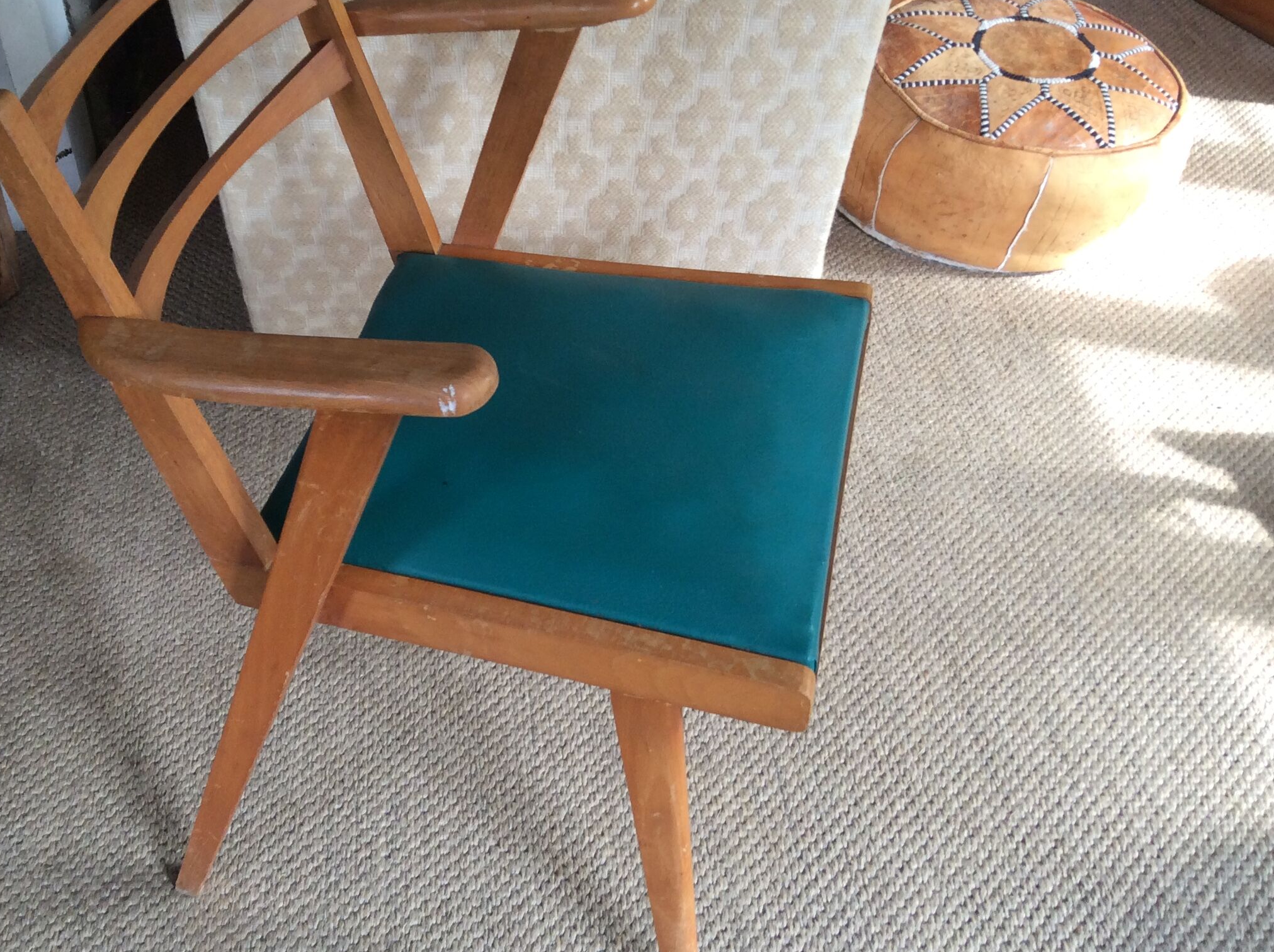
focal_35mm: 41
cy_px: 437
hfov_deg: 45.6
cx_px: 508
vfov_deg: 35.0
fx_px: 1507
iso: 64
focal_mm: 3.3
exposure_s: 1/25
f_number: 2.4
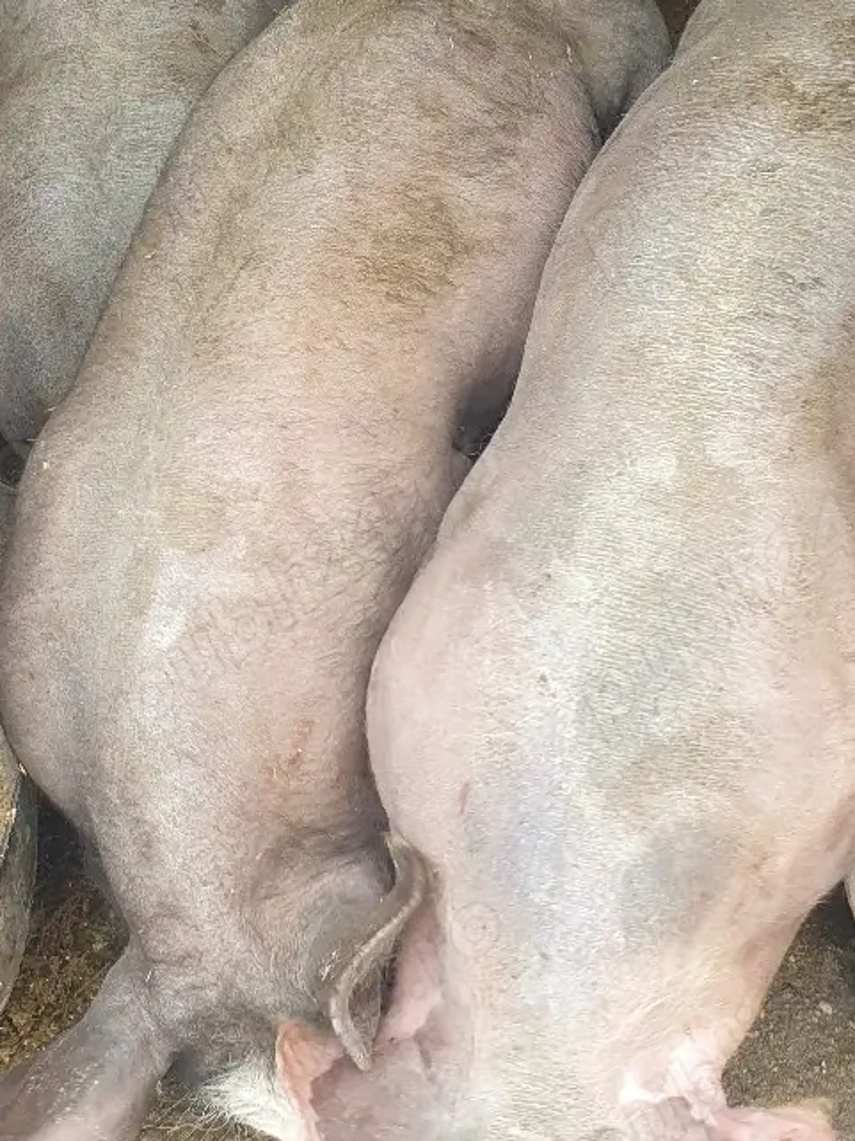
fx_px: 1780
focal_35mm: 54
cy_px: 189
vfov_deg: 34.2
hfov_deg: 27.0
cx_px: 427
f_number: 2.4
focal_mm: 4.3
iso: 80
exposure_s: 1/100
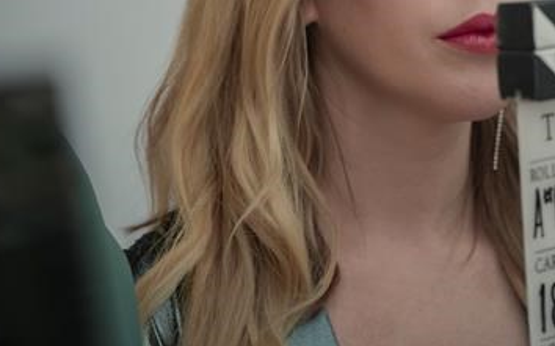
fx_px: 3568
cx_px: 489
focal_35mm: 236
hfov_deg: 8.9
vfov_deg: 5.6
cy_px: 37
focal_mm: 83.8
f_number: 2.8
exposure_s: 1/160
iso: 1000
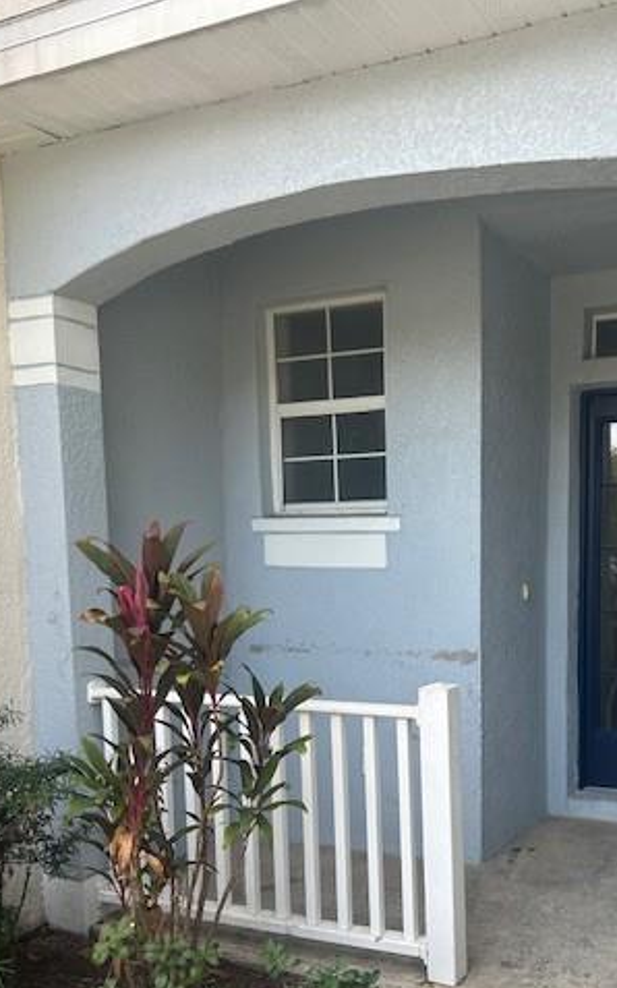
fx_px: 996
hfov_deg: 34.0
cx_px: 435
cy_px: 661
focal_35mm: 37
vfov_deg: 51.7
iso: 50
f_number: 1.5
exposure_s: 1/379
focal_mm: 5.7
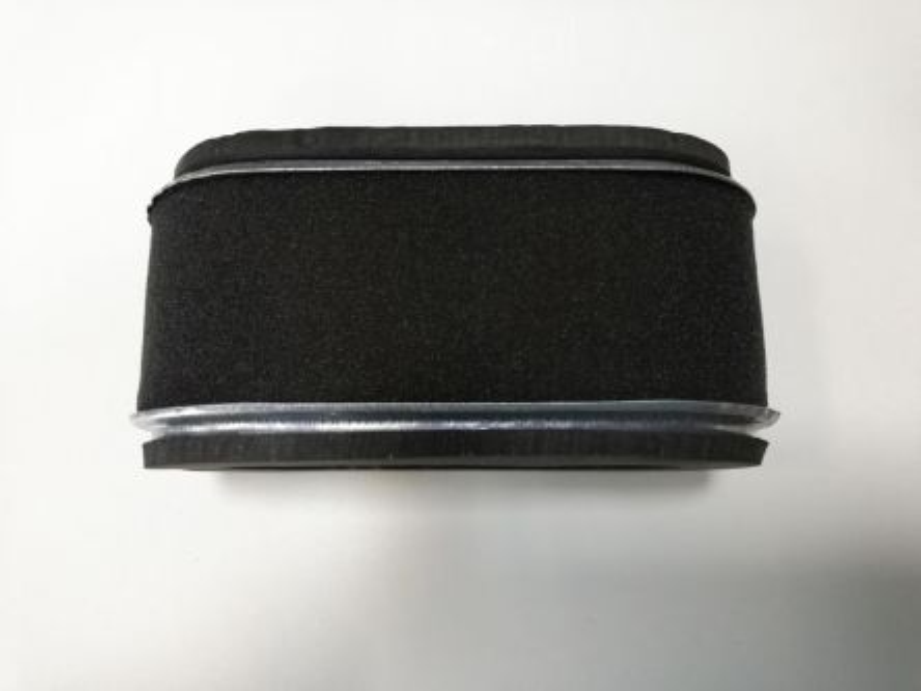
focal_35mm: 26
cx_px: 460
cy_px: 346
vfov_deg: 53.1
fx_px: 692
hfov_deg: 67.3
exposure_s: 1/25
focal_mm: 3.81
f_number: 2.2
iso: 320
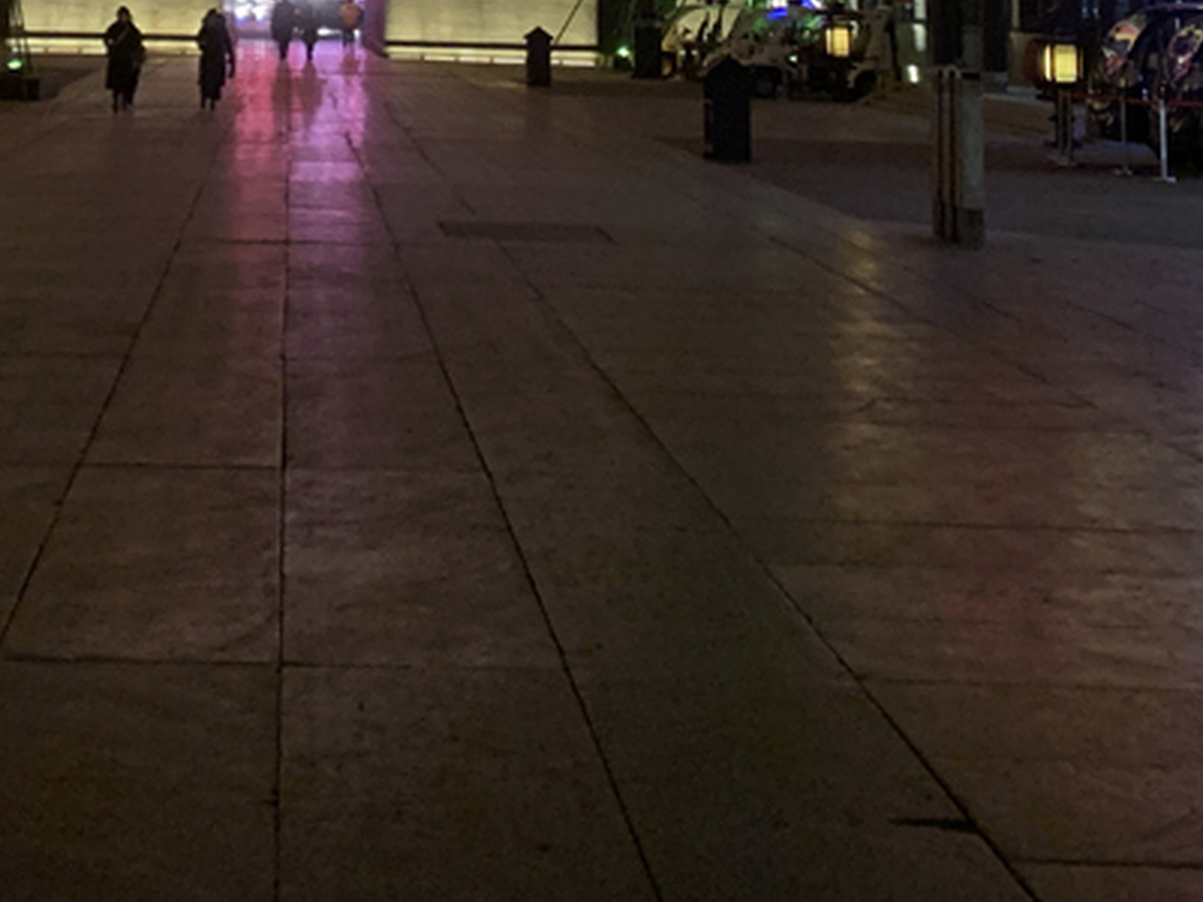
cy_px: -391
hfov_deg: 24.7
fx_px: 2711
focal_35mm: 78
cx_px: 262
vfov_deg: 17.3
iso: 400
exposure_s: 1/33
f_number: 1.8
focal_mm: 4.25
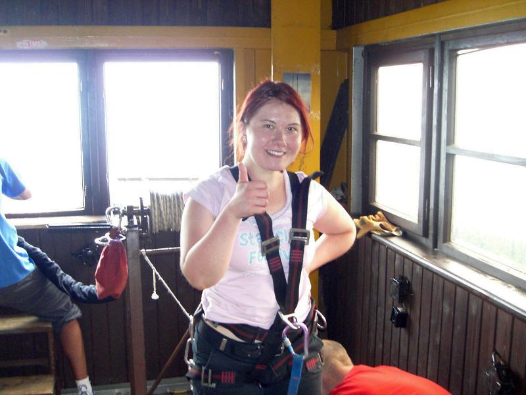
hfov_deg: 49.0
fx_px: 577
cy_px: 198
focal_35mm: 38
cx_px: 263
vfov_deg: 37.7
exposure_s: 1/80
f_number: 3.1
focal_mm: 6.3
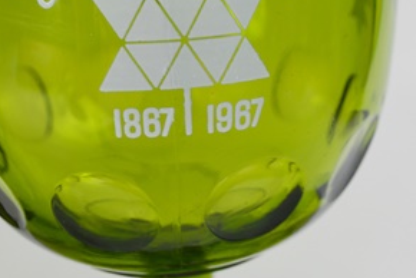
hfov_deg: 21.9
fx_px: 1076
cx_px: 209
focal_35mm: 93
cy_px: 44
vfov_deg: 14.6
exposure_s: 1/125
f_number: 5.6
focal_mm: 30
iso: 220
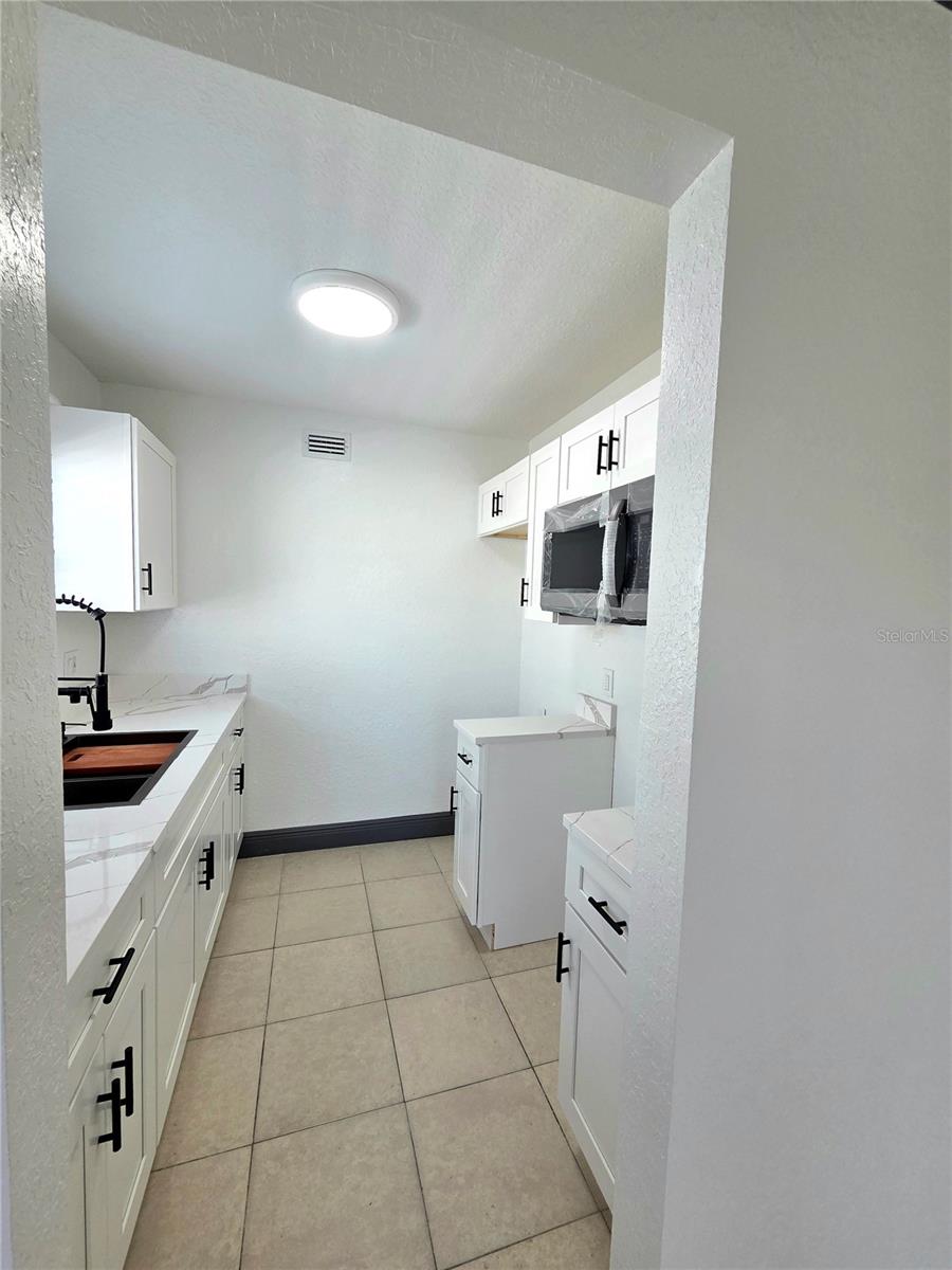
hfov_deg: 89.9
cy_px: 635
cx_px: 476
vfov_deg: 106.2
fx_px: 477
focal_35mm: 13
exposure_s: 1/120
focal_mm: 2.2
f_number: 2.2
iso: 100
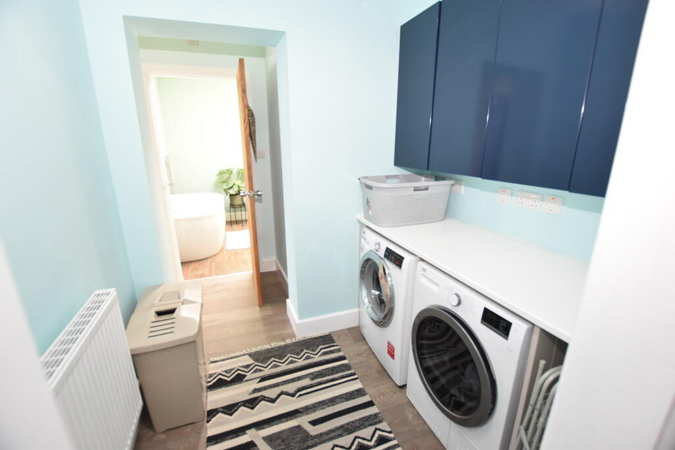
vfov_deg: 77.3
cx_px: 338
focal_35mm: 15
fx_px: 281
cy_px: 225
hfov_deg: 100.4
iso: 1000
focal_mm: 10
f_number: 3.5
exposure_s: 1/60
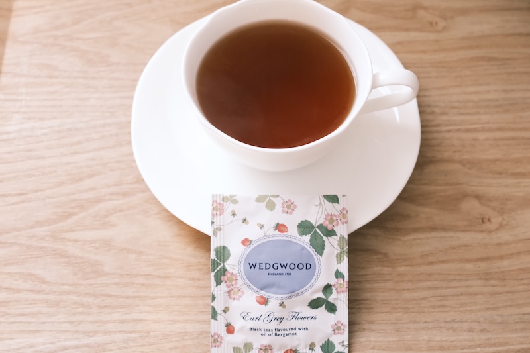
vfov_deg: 32.6
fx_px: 603
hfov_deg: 47.4
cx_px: 265
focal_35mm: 41
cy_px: 176
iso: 3200
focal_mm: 27
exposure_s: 1/14
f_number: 5
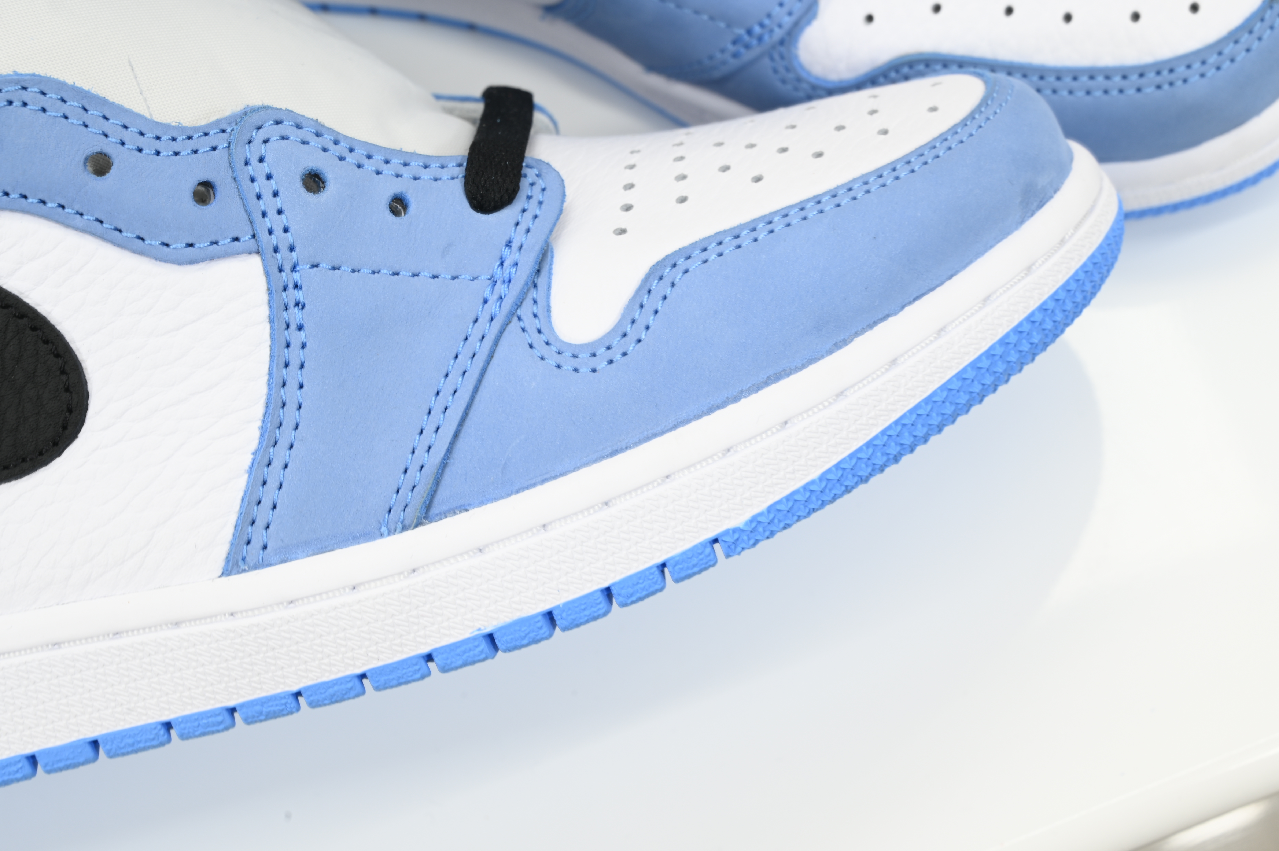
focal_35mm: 68
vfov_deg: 20.0
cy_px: 426
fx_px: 2414
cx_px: 640
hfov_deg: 29.7
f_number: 13
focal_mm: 68
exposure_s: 1/5
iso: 100
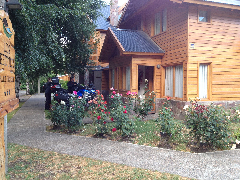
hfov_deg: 52.6
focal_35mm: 35
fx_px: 243
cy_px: 90
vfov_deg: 40.7
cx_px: 120
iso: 64
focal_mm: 4.28
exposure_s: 1/120
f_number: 2.4
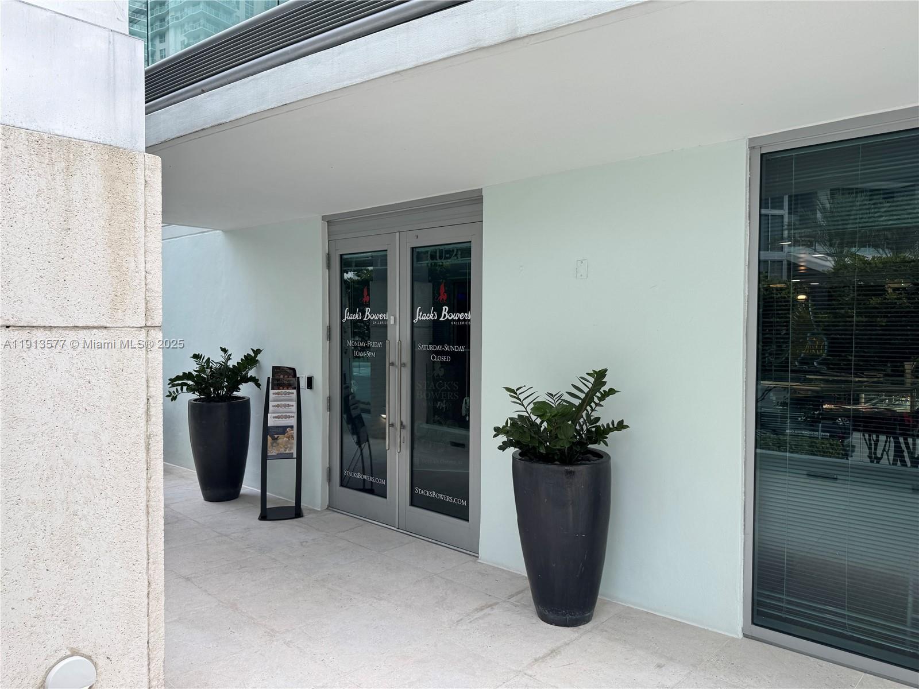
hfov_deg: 71.6
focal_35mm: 24
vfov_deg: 56.8
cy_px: 344
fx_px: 637
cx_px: 460
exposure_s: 1/822
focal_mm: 6.76
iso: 80
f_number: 1.78
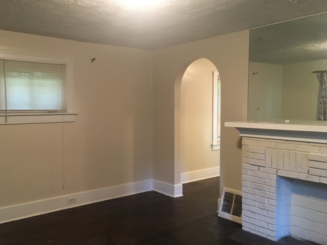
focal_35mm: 33
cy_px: 129
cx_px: 146
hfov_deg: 55.2
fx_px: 312
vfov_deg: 42.9
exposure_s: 1/15
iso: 200
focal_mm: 4.15
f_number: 2.2
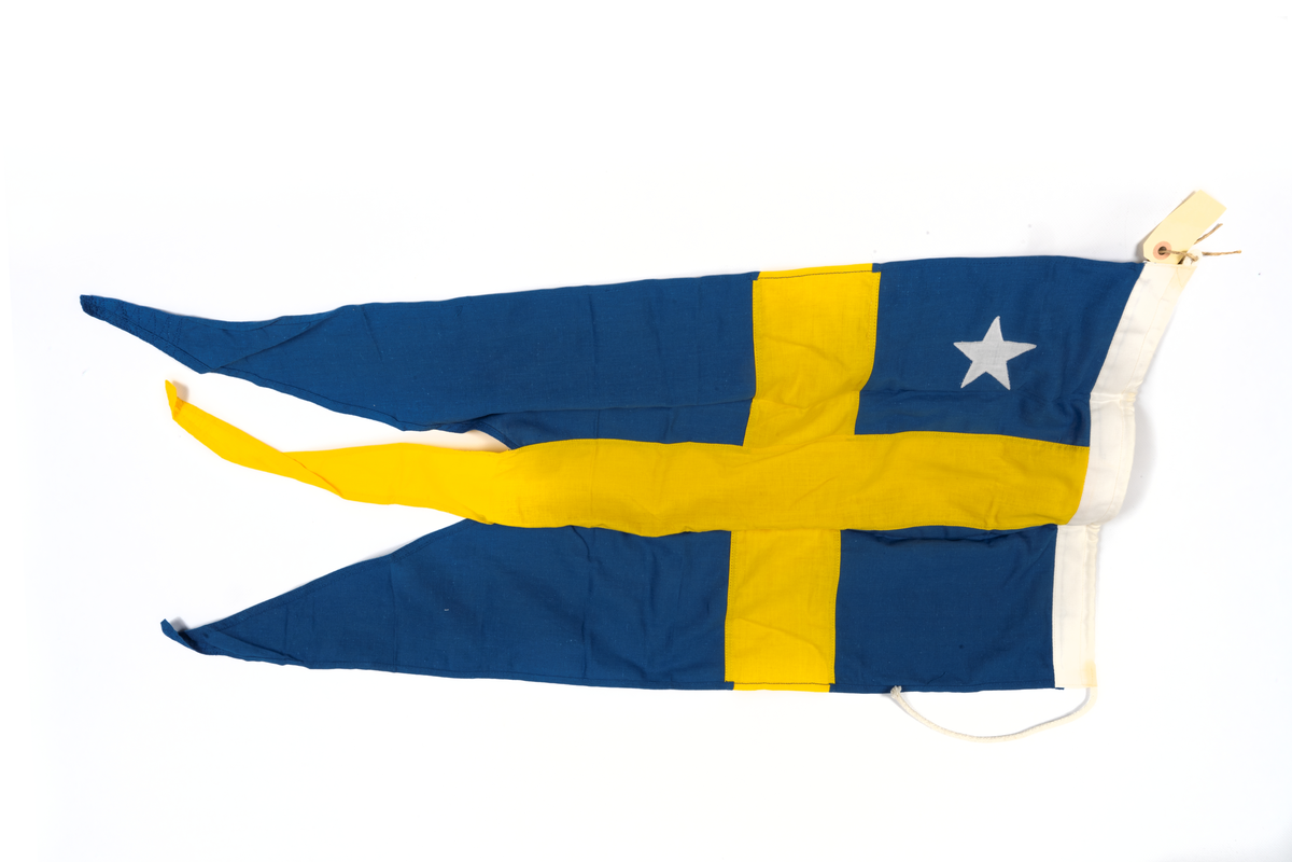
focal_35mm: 32
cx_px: 646
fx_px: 1130
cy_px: 431
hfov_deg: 59.5
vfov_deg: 41.7
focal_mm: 31.5
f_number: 22
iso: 100
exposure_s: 1/125
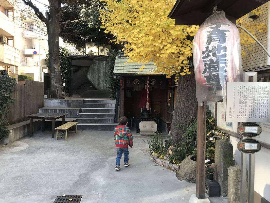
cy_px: 102
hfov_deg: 63.4
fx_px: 218
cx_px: 135
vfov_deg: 49.8
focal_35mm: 28
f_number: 1.8
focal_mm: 3.99
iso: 20
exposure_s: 1/145
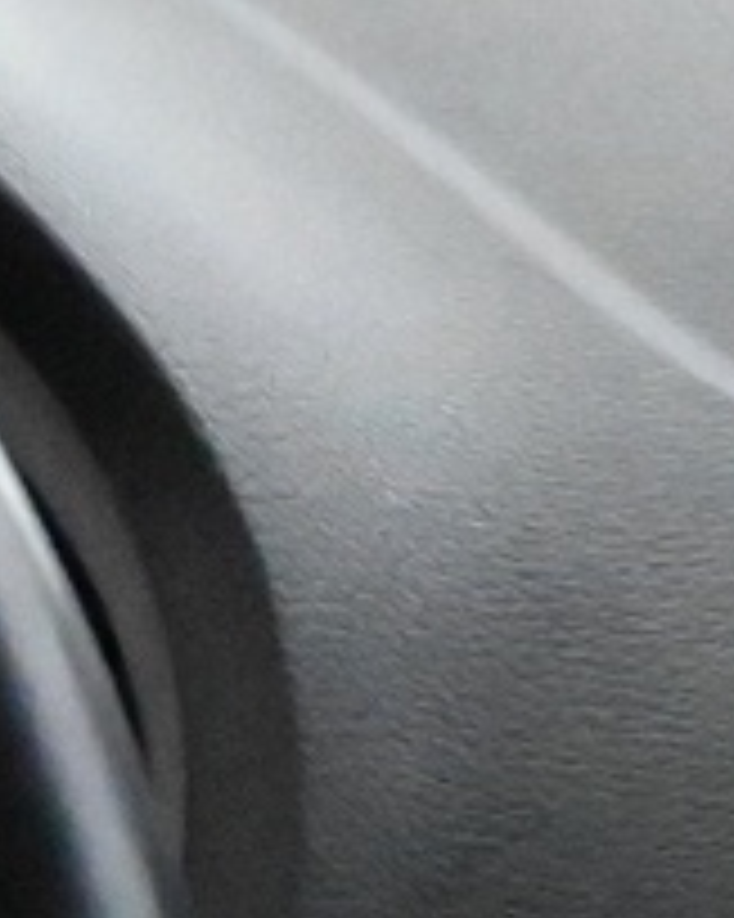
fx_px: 11243
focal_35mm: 414
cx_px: 2504
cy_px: 1413
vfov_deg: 4.6
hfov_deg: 3.6
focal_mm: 37
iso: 16000
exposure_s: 1/60
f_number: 5.3
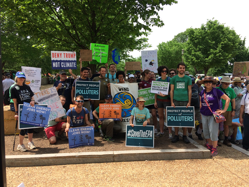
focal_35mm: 29
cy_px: 94
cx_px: 124
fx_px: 209
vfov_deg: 48.2
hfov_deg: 61.7
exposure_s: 1/1026
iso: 32
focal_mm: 4.15
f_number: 2.2
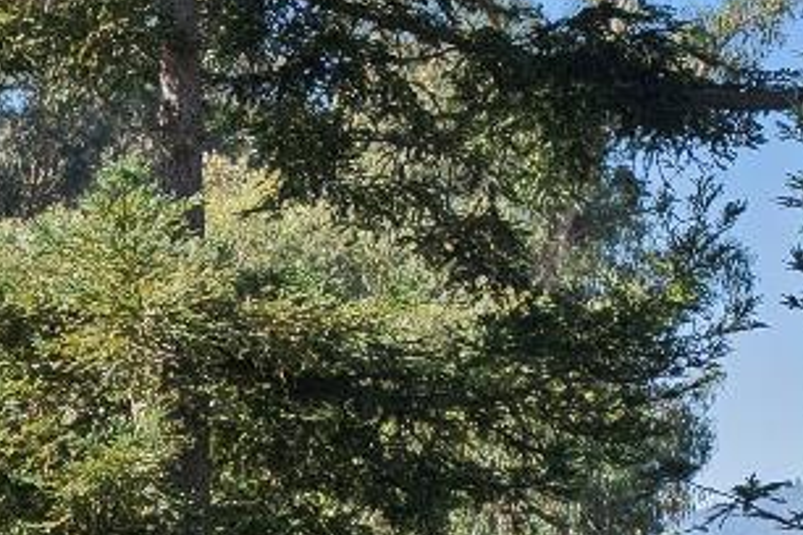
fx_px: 7650
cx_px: -777
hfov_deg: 5.9
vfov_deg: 4.0
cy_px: 1101
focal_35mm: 343
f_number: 9
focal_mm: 70
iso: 640
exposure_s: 1/800
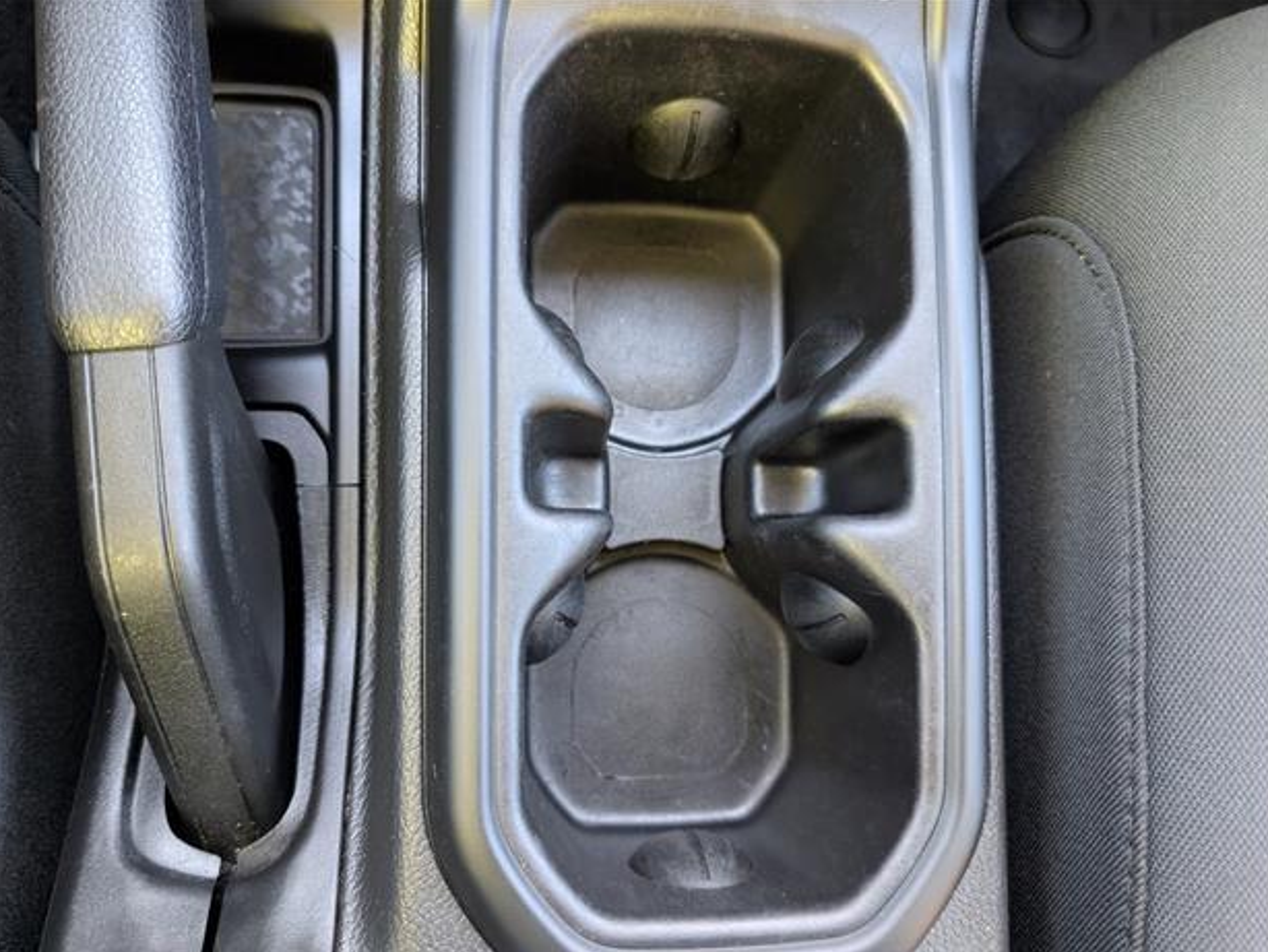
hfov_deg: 69.4
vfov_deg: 54.9
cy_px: 491
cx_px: 617
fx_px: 916
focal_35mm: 25
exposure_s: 1/130
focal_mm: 6.9
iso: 1474
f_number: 1.68
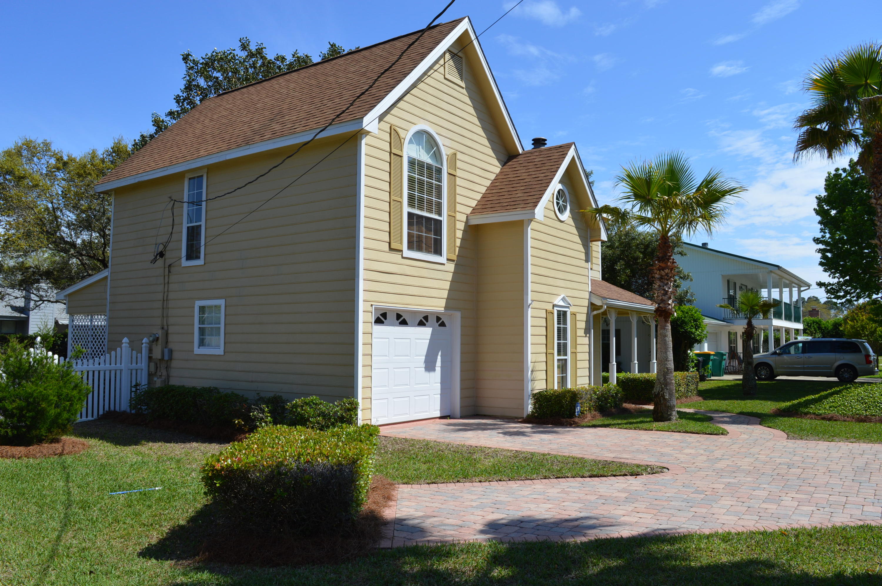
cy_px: 293
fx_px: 661
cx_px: 441
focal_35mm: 27
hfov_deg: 67.4
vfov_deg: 47.8
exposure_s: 1/320
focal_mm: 18
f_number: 9
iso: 100
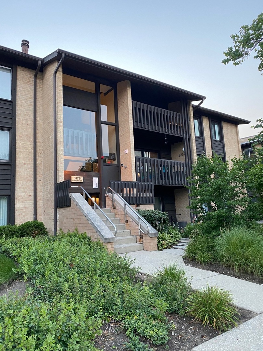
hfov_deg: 53.1
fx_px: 263
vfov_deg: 67.3
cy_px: 176
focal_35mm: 26
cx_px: 132
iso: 125
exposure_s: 1/66
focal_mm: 4.25
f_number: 1.8
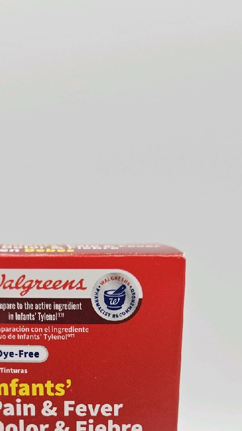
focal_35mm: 46
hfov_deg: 25.9
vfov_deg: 41.3
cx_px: 89
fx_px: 525
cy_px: 383
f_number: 1.8
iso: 25
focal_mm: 5.4
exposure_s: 1/345
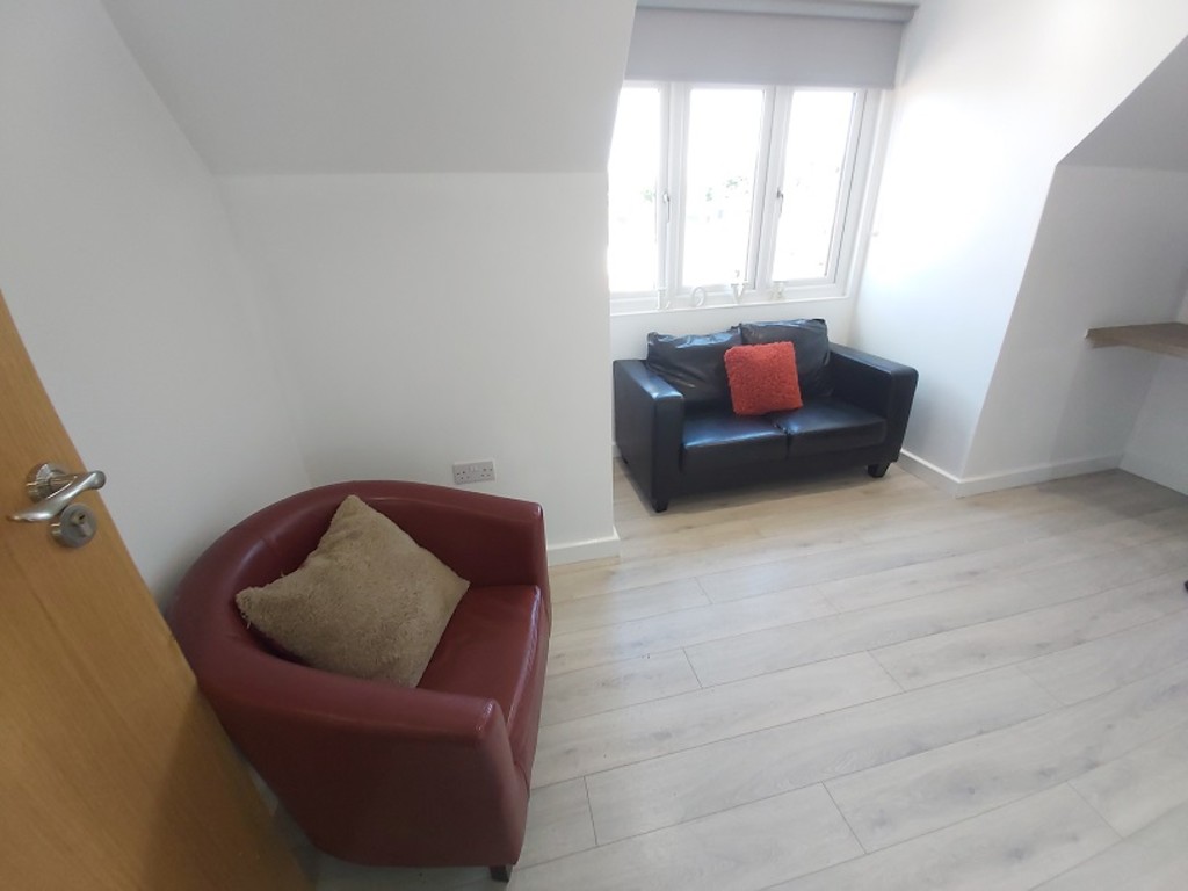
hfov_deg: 110.5
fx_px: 412
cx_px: 594
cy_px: 446
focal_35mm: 12
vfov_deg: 94.5
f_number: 2.2
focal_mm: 1.42
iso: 80
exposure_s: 1/50
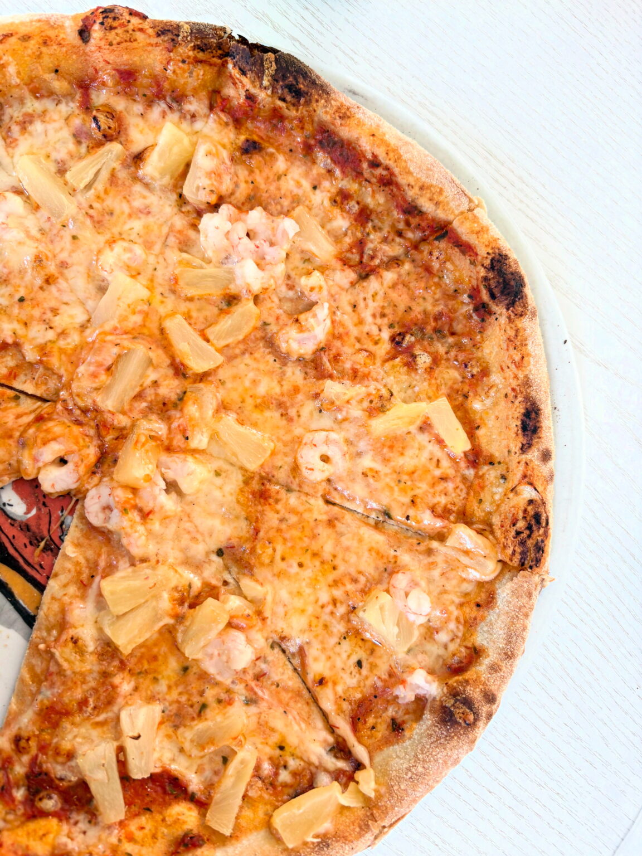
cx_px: 321
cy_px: 428
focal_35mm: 26
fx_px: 643
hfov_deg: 53.1
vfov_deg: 67.3
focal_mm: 5.96
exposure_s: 1/100
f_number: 1.6
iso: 64
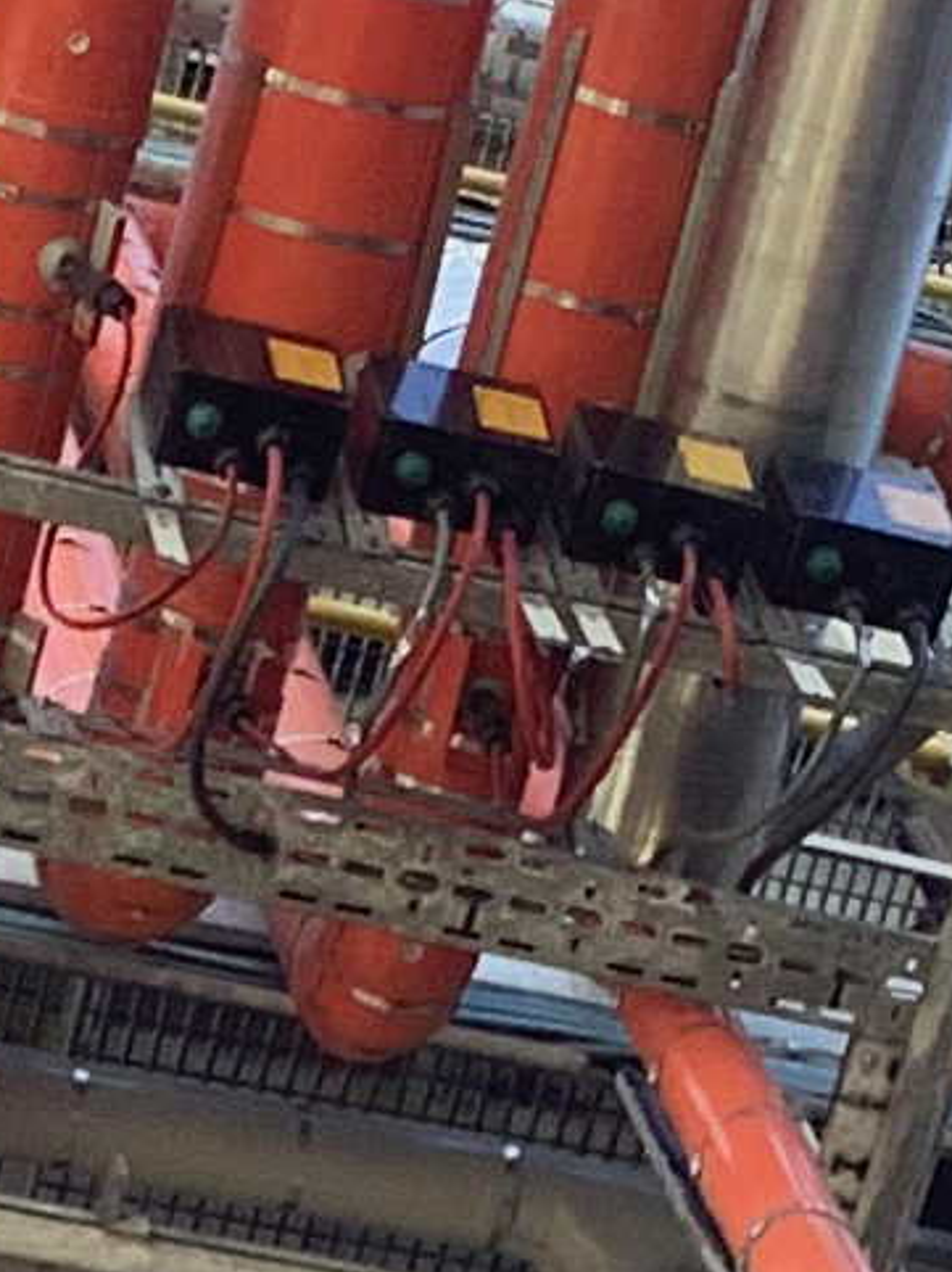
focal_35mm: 210
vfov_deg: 9.3
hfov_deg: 7.1
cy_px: 1470
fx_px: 7707
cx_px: 491
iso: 25
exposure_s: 1/120
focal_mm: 3.3
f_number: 2.4
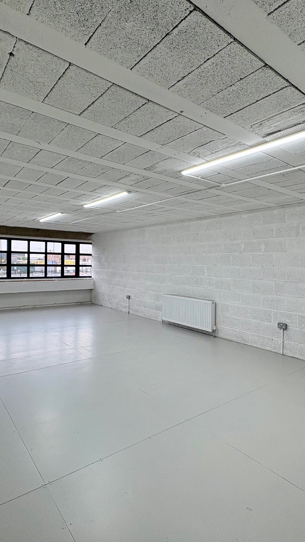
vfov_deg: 83.8
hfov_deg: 53.0
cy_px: 267
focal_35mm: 21
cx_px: 191
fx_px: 302
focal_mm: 2.22
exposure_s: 1/113
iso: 64
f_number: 2.2
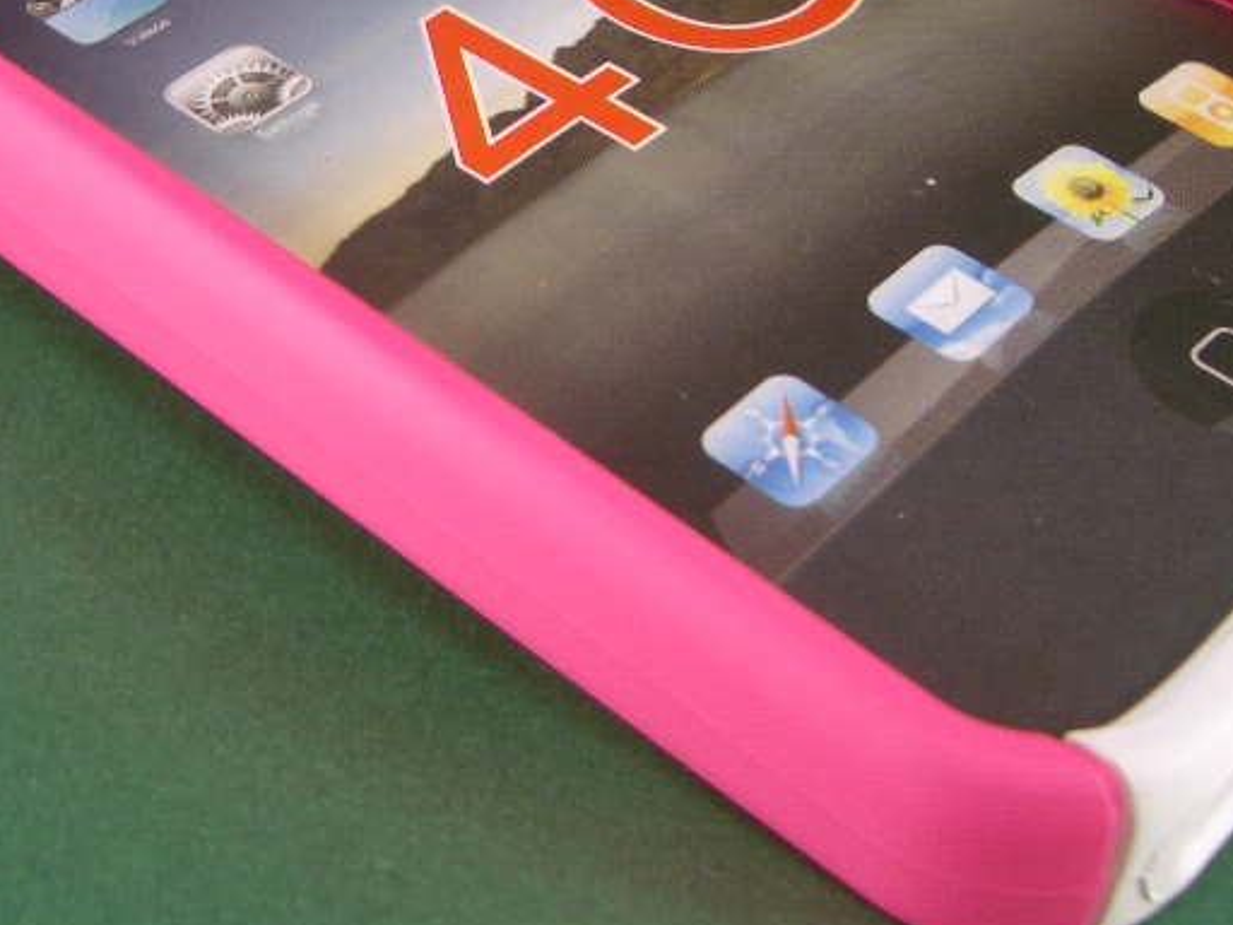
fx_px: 2493
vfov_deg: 20.7
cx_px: 595
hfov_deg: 27.8
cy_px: 171
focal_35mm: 70
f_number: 2.6
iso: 50
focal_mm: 5.8
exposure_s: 1/125
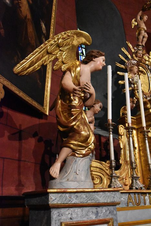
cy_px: 113
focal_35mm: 36
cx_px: 76
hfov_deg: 36.9
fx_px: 226
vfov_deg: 53.1
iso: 12800
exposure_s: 1/50
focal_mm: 24
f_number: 4.5
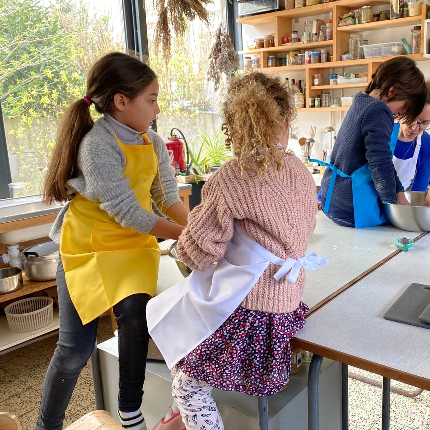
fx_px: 450
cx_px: 293
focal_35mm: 32
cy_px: 206
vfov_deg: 51.1
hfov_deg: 50.0
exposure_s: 1/121
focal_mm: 4.25
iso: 100
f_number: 1.8
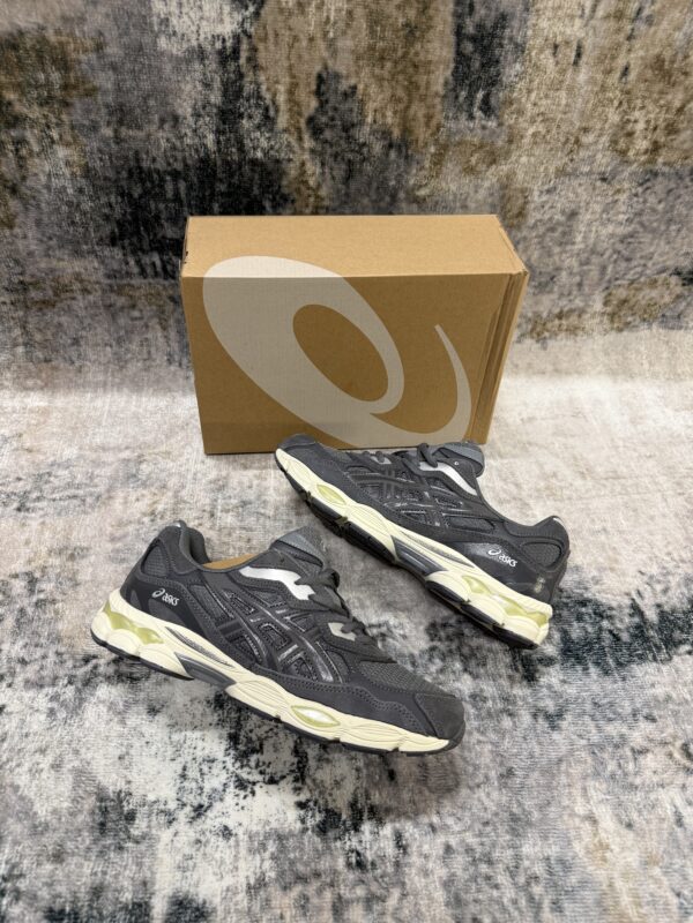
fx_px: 641
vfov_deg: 71.6
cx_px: 346
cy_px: 462
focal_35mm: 24
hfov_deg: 56.8
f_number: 1.78
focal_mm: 6.76
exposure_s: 1/50
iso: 160
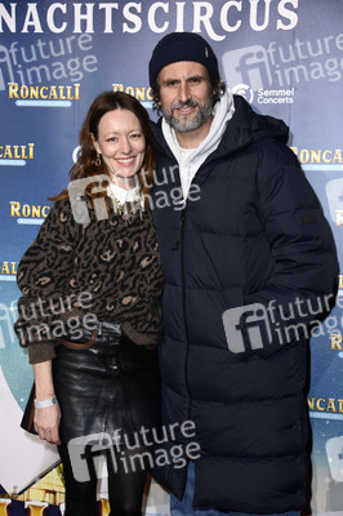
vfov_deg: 31.0
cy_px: 258
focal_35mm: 65
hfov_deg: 20.9
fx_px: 930
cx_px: 172
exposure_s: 1/250
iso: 1250
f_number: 5.6
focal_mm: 65
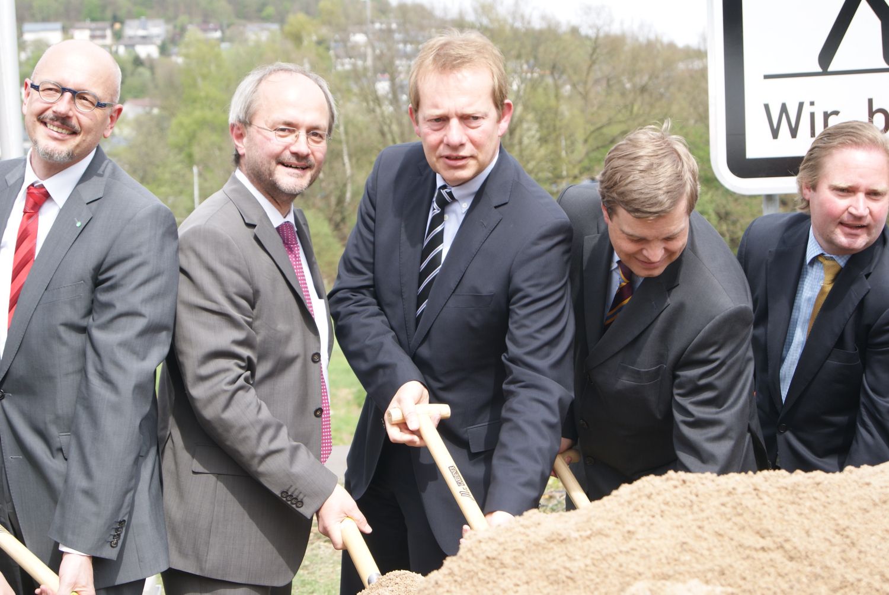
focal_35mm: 82
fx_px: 2040
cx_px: 444
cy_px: 298
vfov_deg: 16.6
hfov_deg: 24.6
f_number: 6.3
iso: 100
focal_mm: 55
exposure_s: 1/125
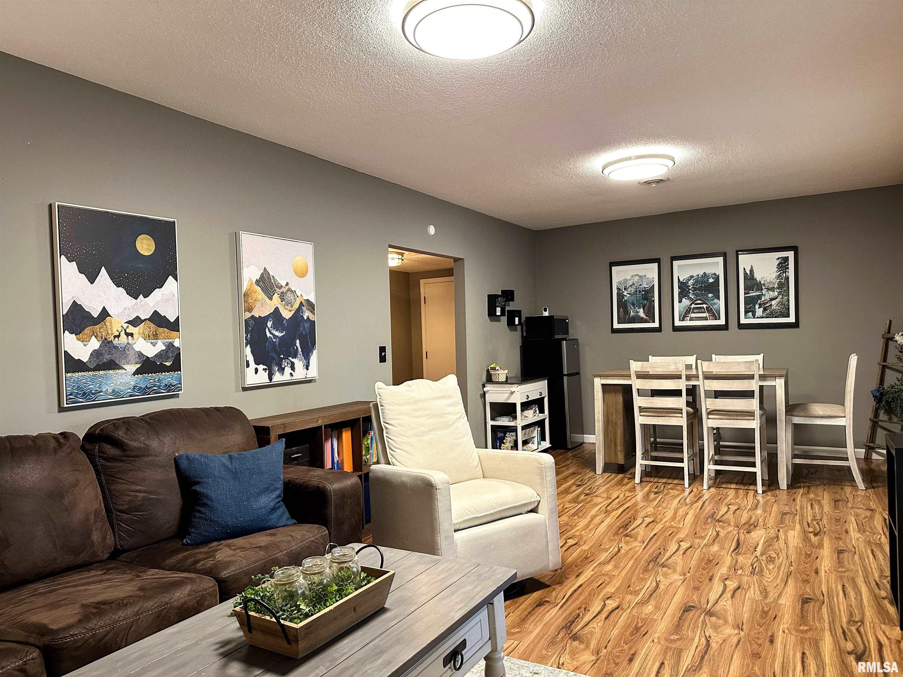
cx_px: 452
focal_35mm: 24
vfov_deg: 56.8
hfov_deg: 71.6
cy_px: 338
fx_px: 626
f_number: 1.78
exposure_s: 1/60
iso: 320
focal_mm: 6.86
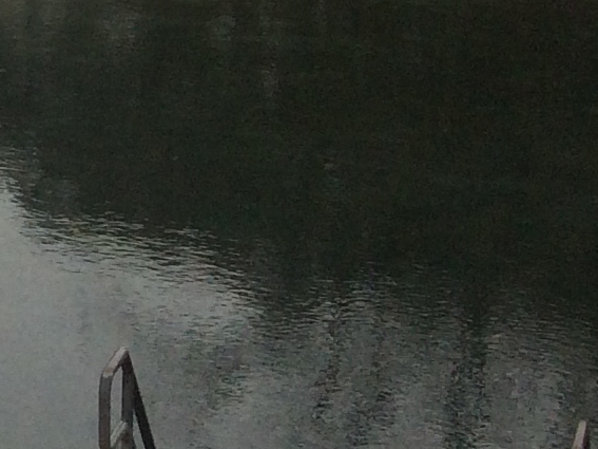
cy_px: -345
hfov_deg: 9.7
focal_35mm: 167
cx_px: -1082
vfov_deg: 8.6
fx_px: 2884
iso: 32
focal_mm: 4.15
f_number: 2.2
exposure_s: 1/547
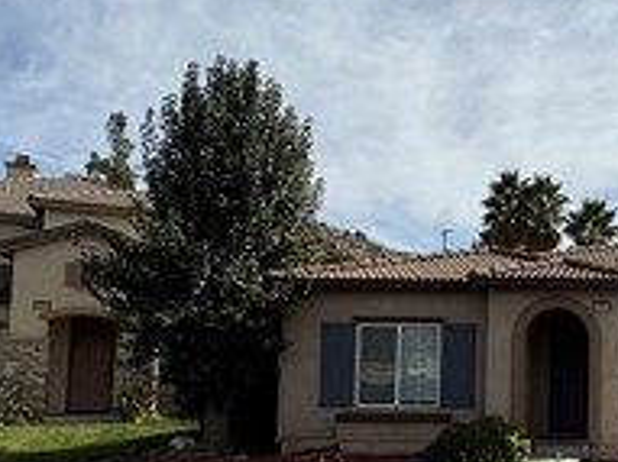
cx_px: 663
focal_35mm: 47
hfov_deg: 35.3
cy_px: 342
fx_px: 839
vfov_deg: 30.4
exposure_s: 1/3460
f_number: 2.2
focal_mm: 2.22
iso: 50
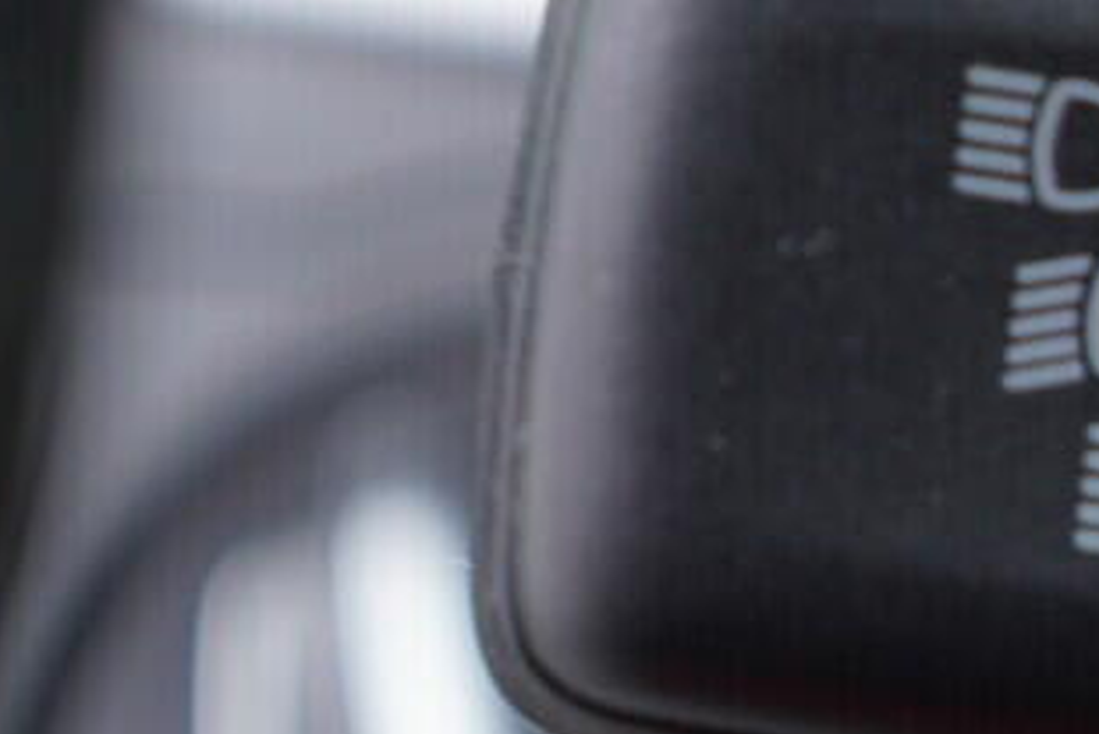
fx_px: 5100
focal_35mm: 167
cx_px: 2053
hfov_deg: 11.3
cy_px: 394
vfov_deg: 8.2
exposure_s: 1/40
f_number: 2.8
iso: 125
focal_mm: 24
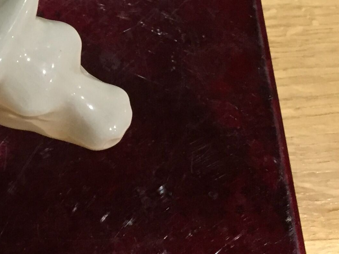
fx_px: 881
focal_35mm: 90
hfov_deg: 19.0
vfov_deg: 15.9
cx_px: -173
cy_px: -28
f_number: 2.2
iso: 200
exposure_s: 1/33
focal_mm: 4.15
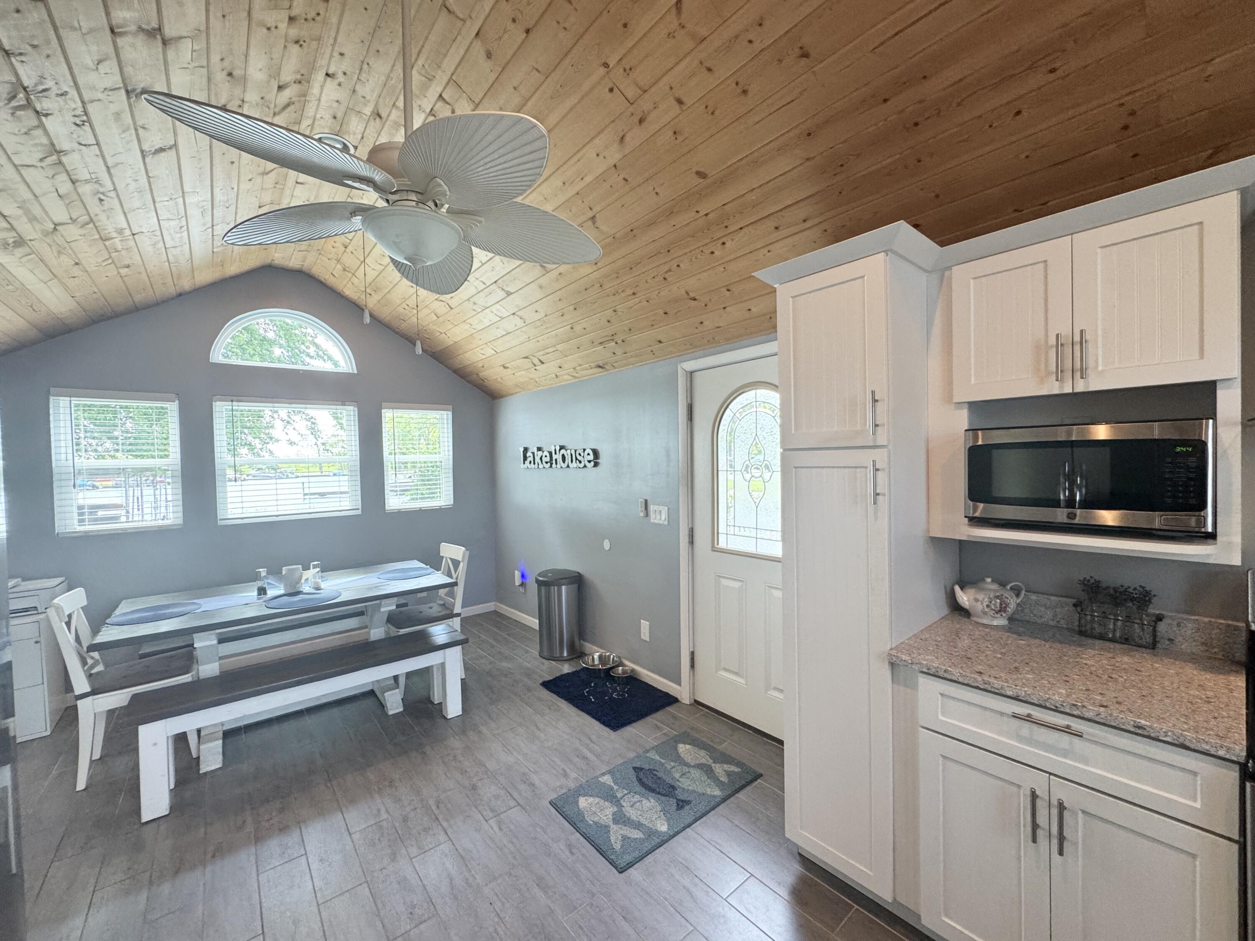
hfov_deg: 102.1
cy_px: 470
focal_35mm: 14
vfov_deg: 85.7
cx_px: 628
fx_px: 508
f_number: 2.2
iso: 250
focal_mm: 2.22
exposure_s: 1/120
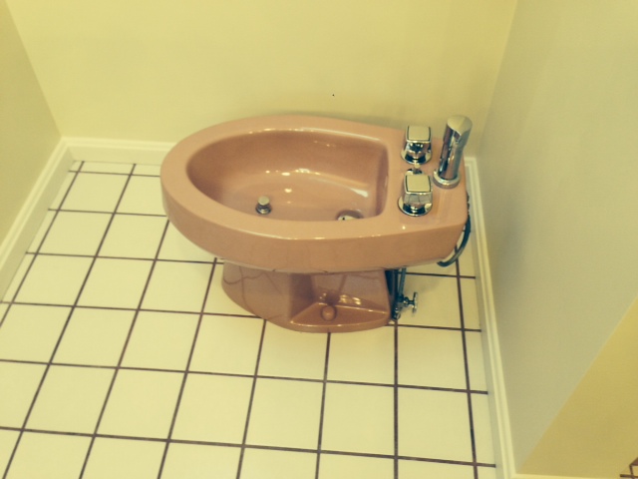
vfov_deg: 42.9
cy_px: 240
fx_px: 608
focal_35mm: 33
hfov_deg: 55.4
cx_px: 319
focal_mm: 4.12
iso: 64
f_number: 2.4
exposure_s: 1/20
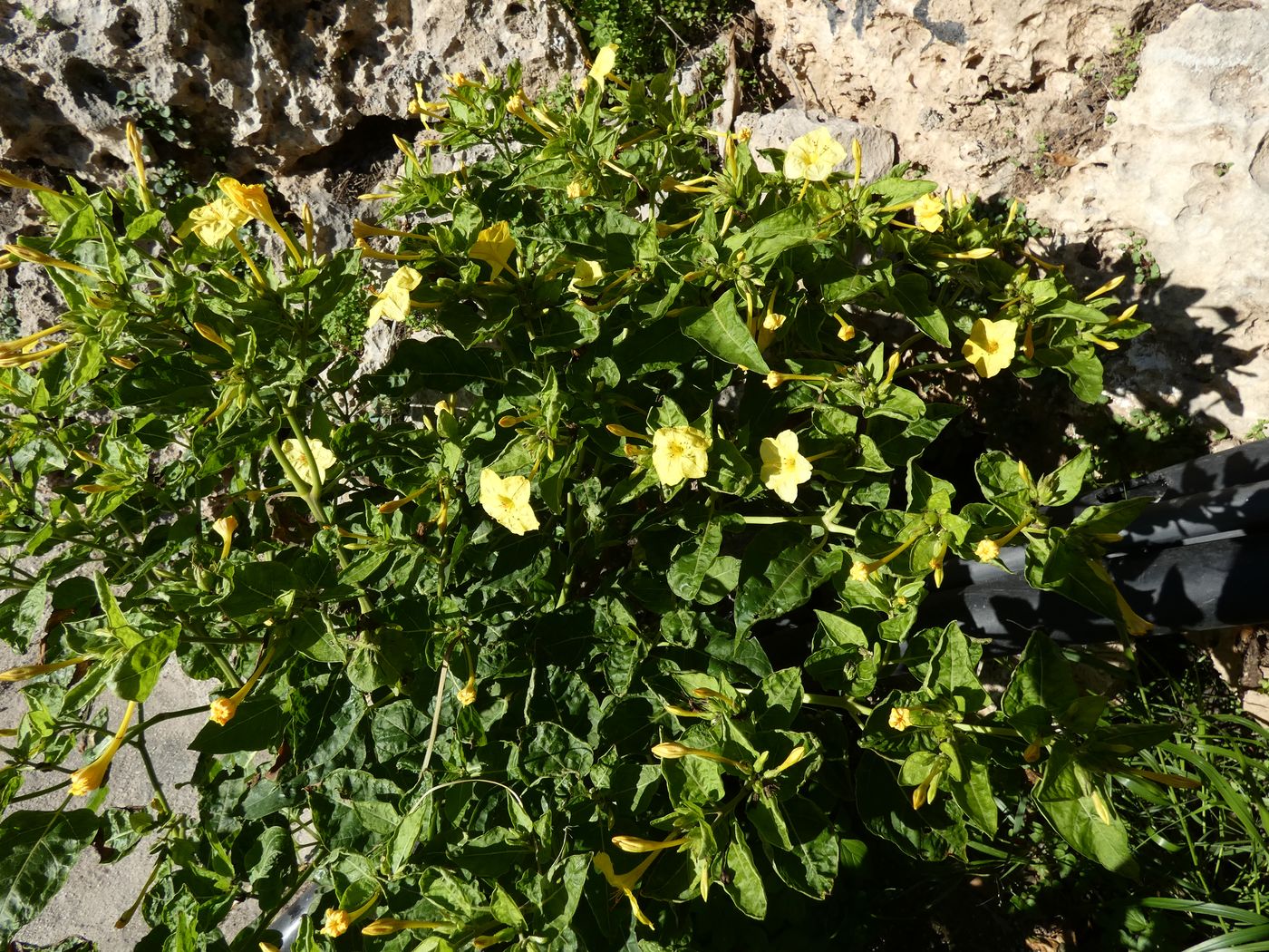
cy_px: 476
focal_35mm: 20
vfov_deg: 66.0
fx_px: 733
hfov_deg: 81.7
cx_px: 634
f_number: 3.5
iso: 80
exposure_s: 1/1000
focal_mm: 3.6
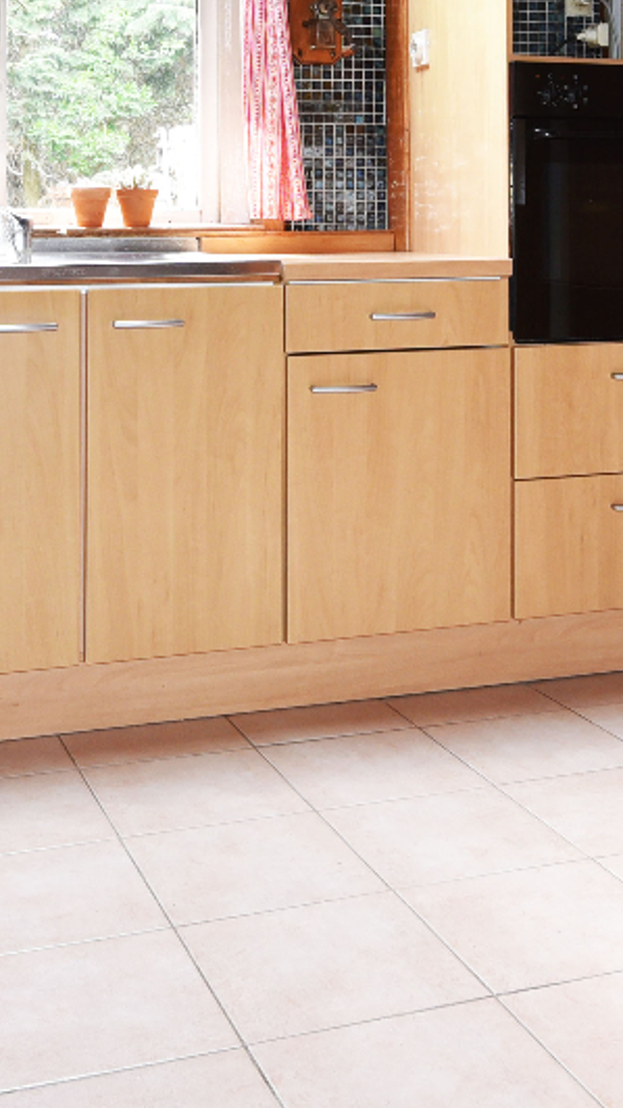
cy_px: 231
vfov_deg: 39.1
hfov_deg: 23.5
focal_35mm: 51
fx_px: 1499
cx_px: 341
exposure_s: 1/100
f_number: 5
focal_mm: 16
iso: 800
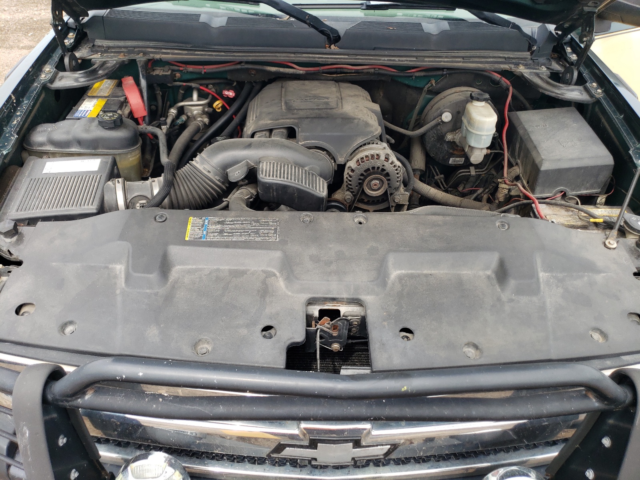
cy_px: 240
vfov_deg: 53.1
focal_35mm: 26
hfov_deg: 67.3
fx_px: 481
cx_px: 320
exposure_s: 1/625
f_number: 1.5
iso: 50
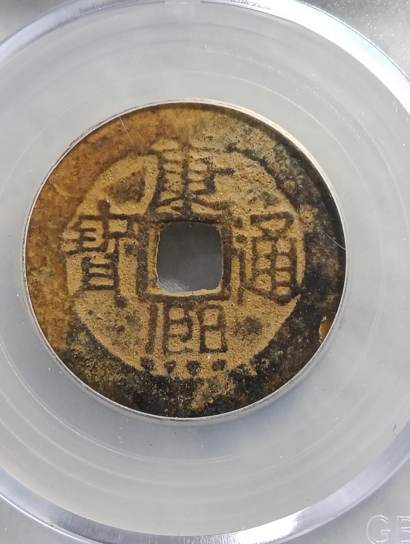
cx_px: 205
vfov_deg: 26.3
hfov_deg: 19.9
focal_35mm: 74
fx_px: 1166
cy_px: 272
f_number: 1.8
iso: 320
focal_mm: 3.98
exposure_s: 1/33.3
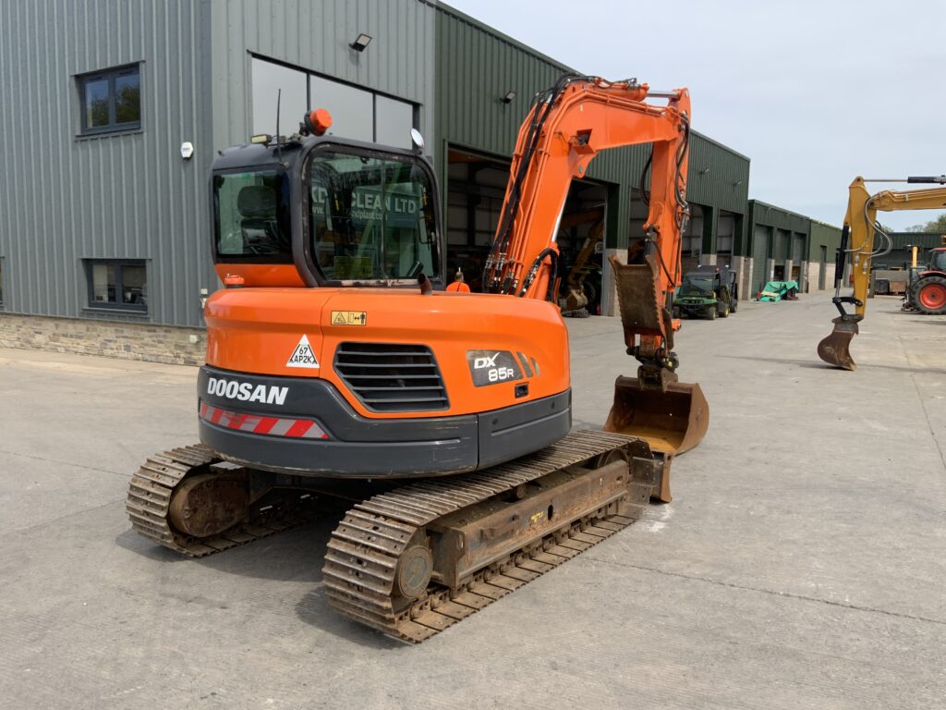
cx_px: 473
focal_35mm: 29
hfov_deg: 61.7
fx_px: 793
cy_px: 355
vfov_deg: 48.2
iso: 16
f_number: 1.8
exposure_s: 1/1490
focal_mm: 3
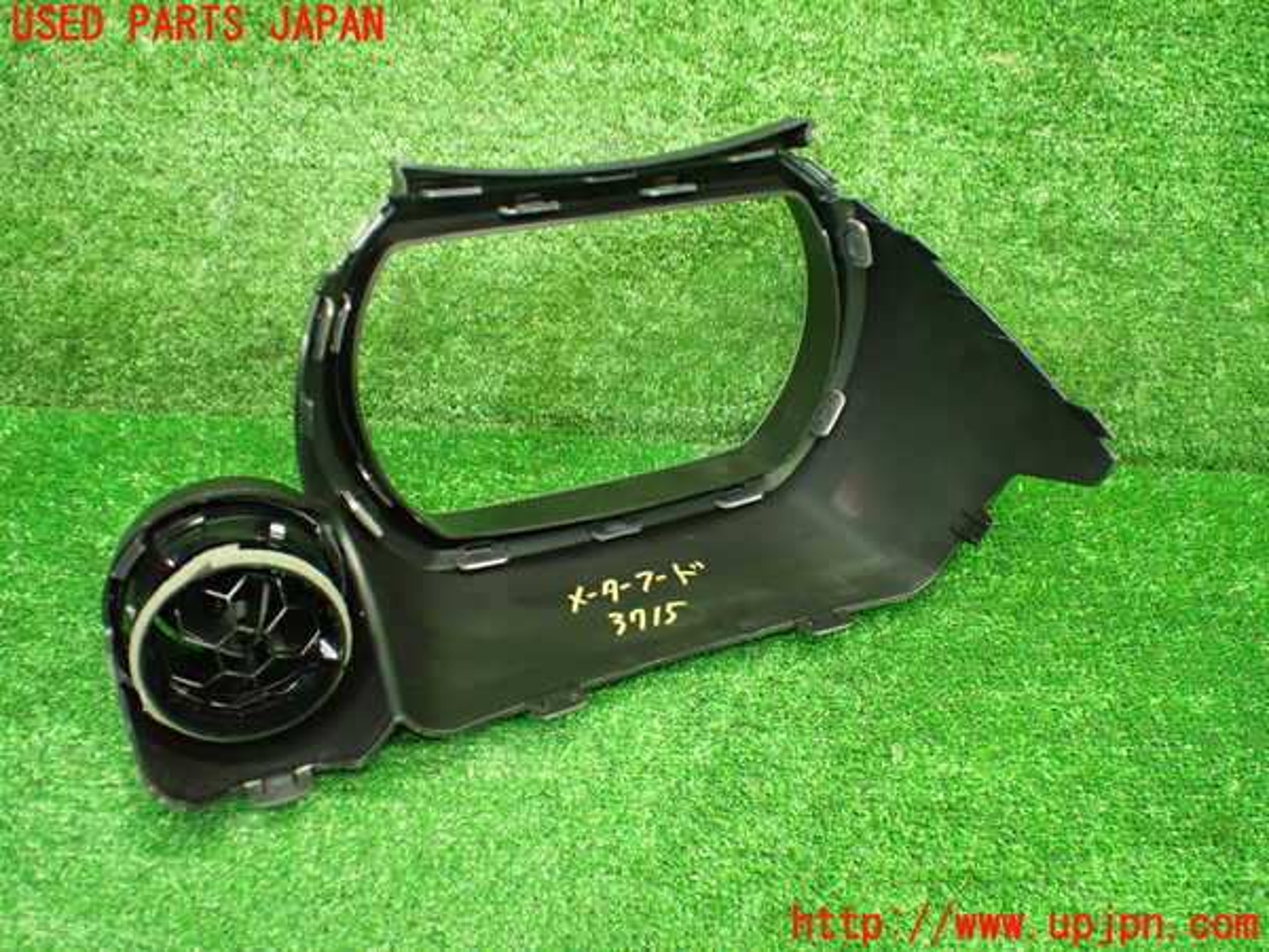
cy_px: 476
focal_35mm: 30
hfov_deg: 60.0
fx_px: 1100
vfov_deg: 46.8
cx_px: 634
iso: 800
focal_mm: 5.4
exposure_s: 1/60
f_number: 2.3
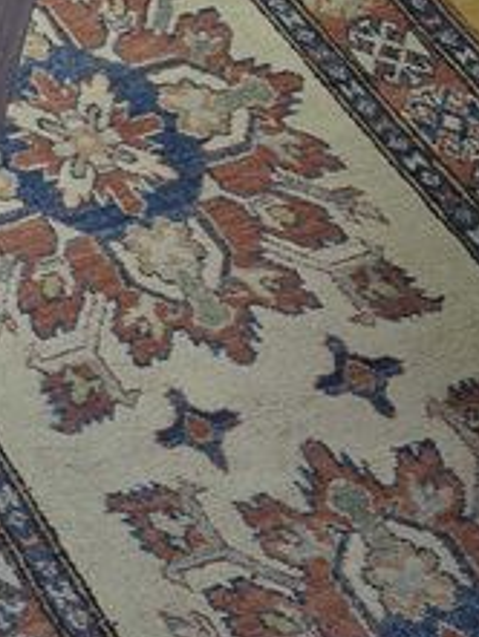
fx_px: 1917
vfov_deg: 18.8
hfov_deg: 12.8
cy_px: 202
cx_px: -413
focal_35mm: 104
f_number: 1.8
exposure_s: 1/25
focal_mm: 5.4
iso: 160
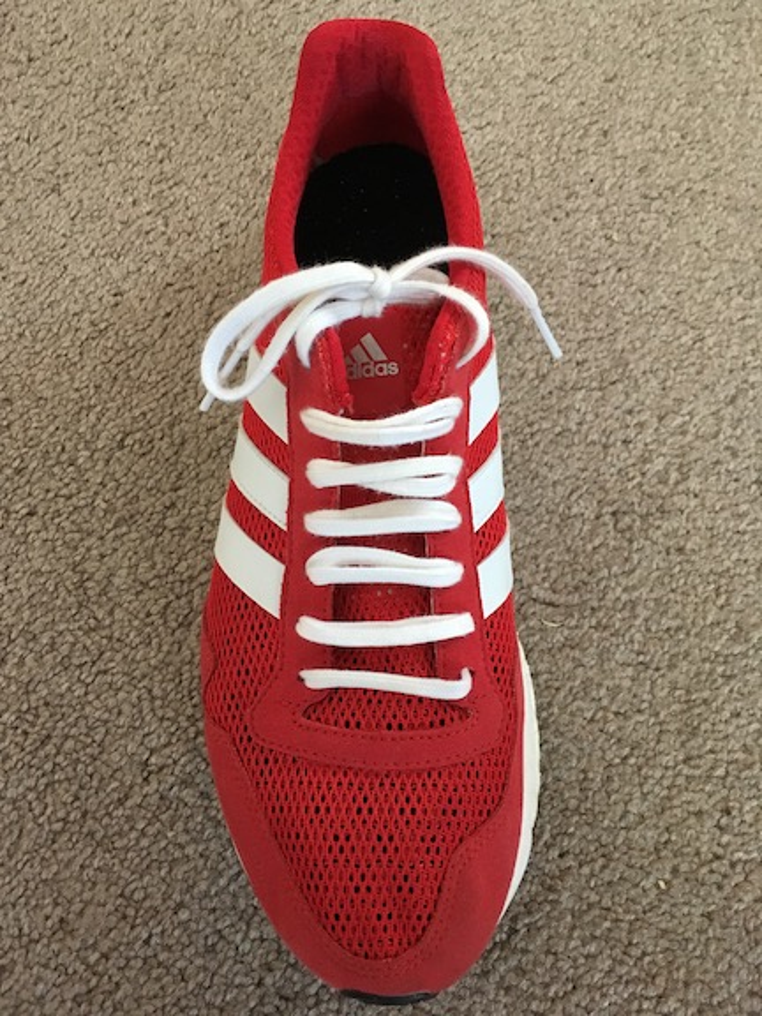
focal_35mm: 29
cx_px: 381
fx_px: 851
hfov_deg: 48.2
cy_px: 508
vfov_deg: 61.7
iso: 200
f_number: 2.2
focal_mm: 4.15
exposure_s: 1/15
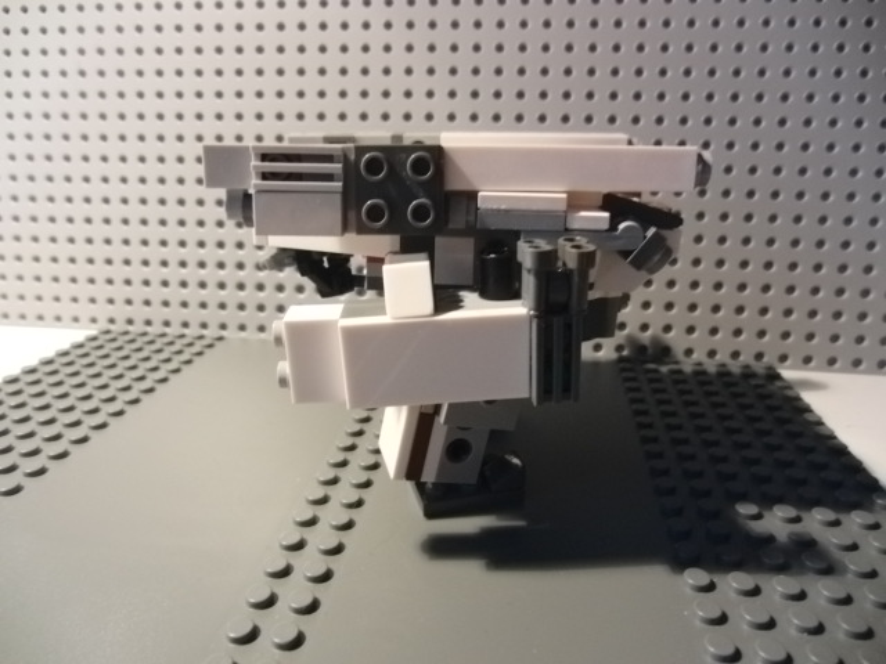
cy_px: 332
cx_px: 443
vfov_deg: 56.8
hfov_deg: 71.6
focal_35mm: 24
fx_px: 614
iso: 400
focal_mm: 4.3
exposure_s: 1/15
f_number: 3.2
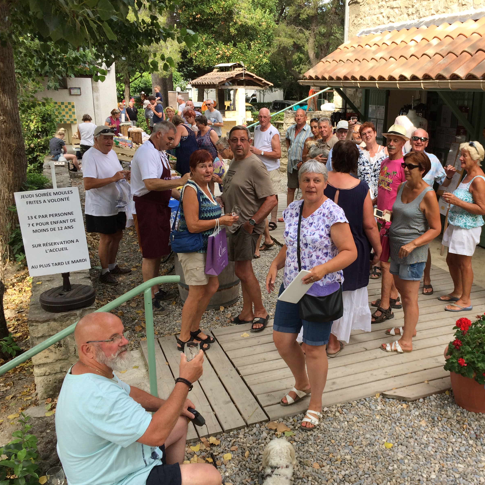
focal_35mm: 35
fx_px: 555
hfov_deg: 46.6
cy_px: 247
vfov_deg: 47.2
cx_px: 316
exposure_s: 1/246
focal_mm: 4.15
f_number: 2.2
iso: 32
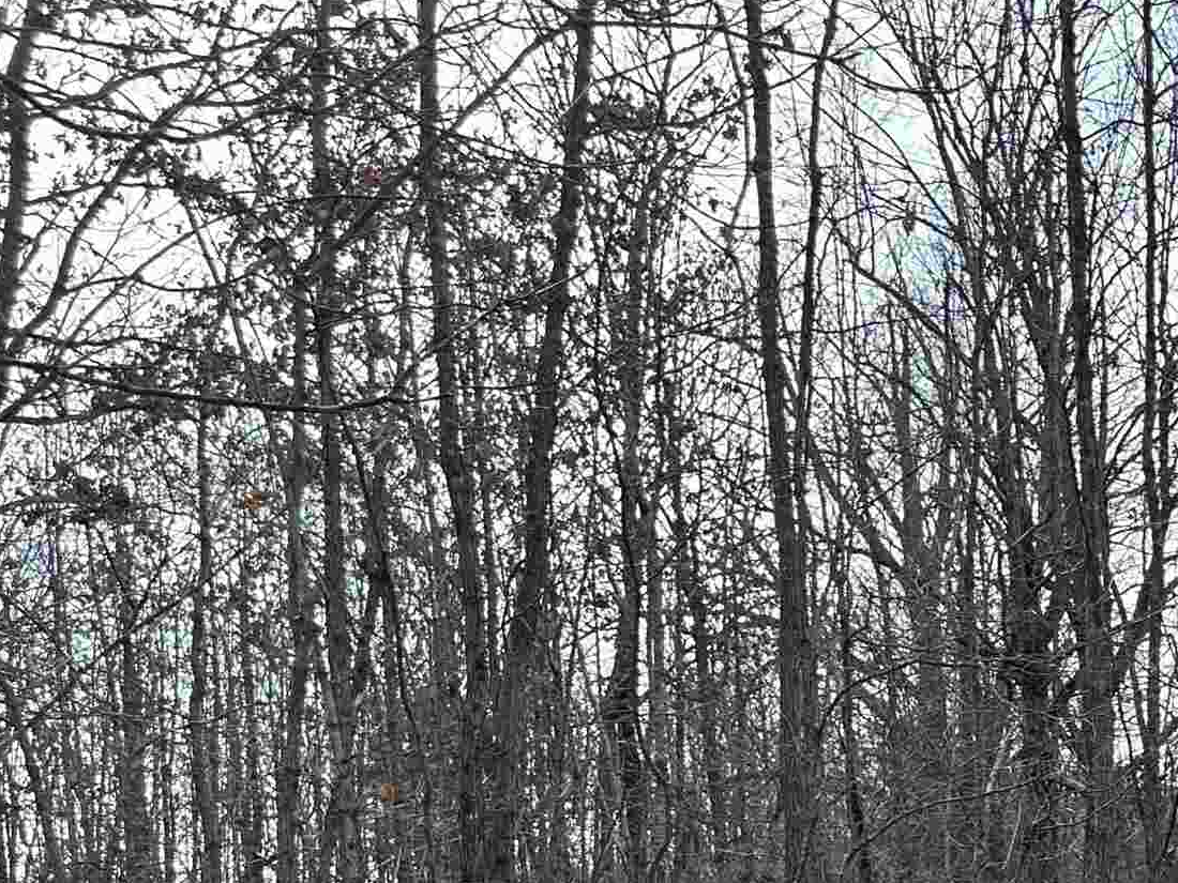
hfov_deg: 25.0
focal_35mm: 67
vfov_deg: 20.1
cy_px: 1143
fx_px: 2280
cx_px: 1546
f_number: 1.78
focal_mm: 6.86
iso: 80
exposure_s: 1/943
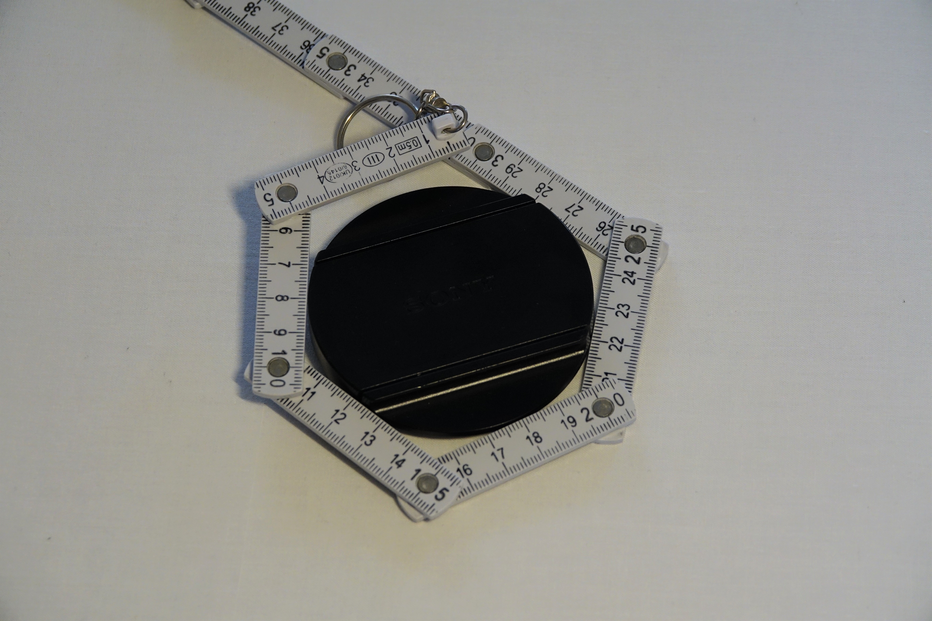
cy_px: 310
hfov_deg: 16.1
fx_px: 3288
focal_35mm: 127
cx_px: 466
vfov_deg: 10.8
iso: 800
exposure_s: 1/100
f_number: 4
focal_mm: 46.41
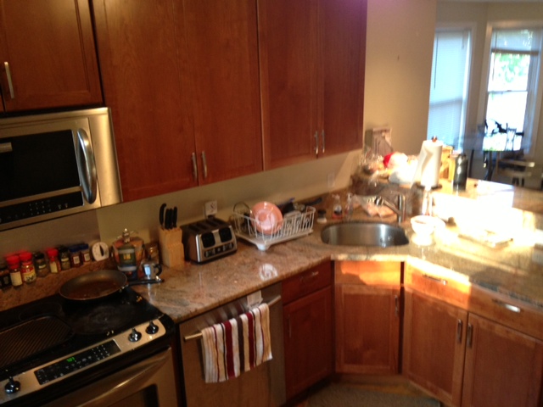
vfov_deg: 42.9
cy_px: 204
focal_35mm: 33
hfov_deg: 55.4
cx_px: 272
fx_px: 518
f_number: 2.4
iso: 160
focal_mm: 4.13
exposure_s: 1/20
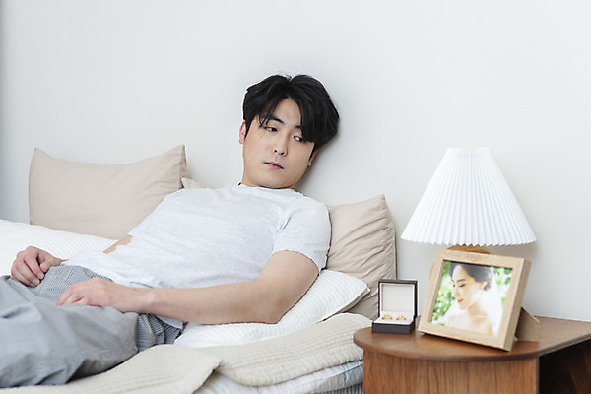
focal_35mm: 62
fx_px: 1018
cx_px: 296
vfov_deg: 21.9
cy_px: 197
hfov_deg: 32.4
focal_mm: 62
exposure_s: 1/125
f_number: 4.5
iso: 320
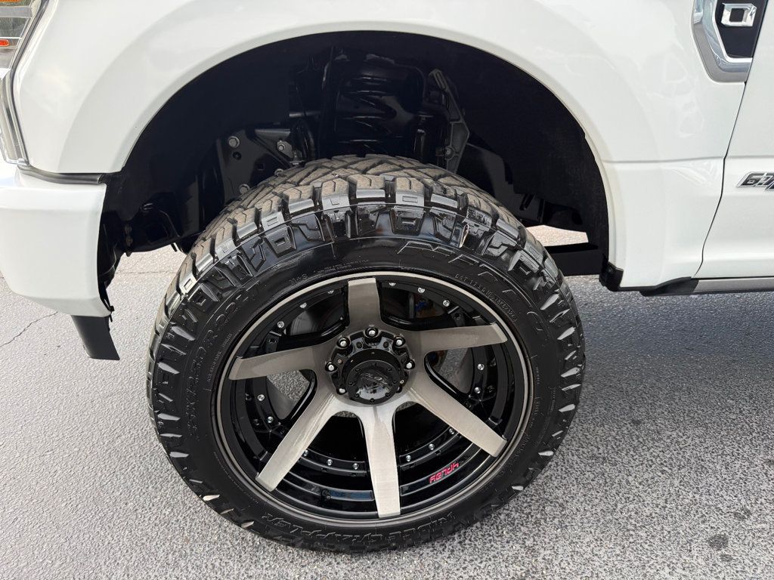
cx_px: 387
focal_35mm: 24
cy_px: 290
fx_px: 537
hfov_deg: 71.6
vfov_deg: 56.8
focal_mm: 6.76
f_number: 1.78
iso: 100
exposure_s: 1/355
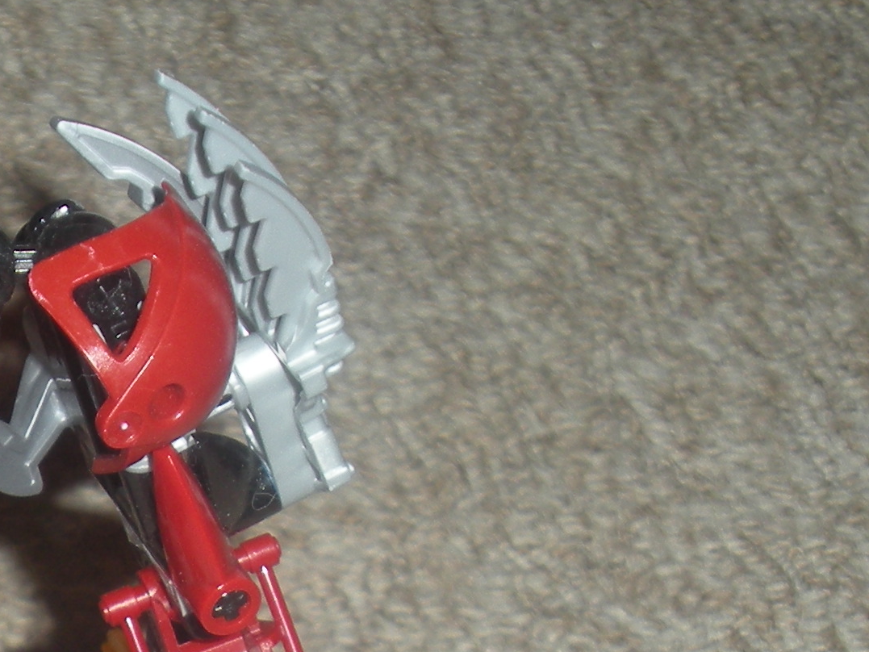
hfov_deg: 12.9
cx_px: -178
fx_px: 3741
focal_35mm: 149
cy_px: 796
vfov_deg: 9.8
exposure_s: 1/60
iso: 64
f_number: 4
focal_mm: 7.7
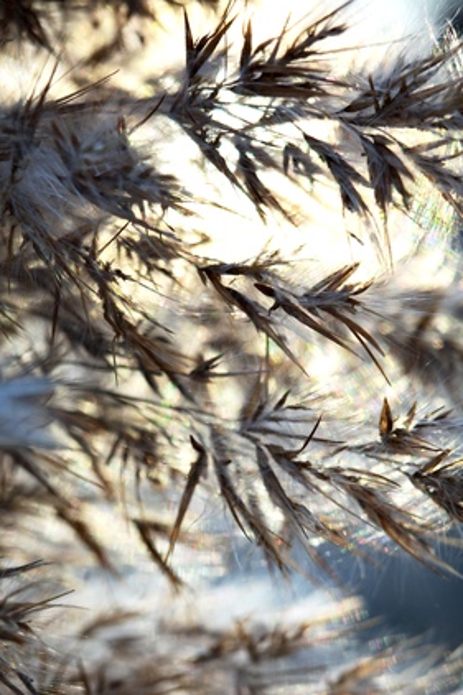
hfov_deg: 21.2
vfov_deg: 31.2
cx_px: 158
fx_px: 1236
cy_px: 457
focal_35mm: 64
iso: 100
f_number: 4.5
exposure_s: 1/100
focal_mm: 26
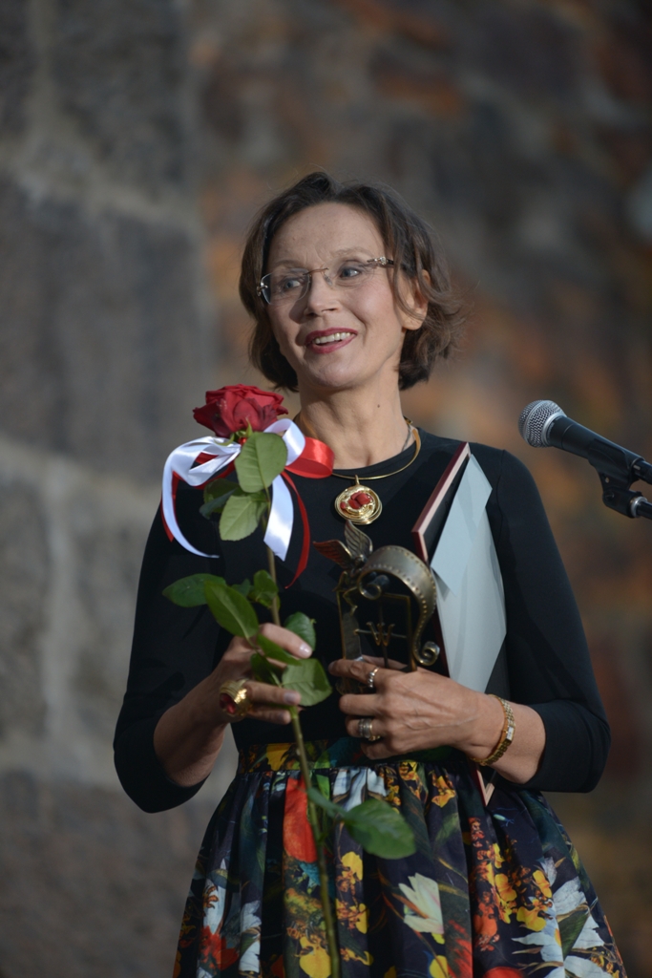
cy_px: 489
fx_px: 5431
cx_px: 326
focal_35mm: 200
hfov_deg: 6.9
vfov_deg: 10.3
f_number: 2.8
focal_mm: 200
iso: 800
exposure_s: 1/200
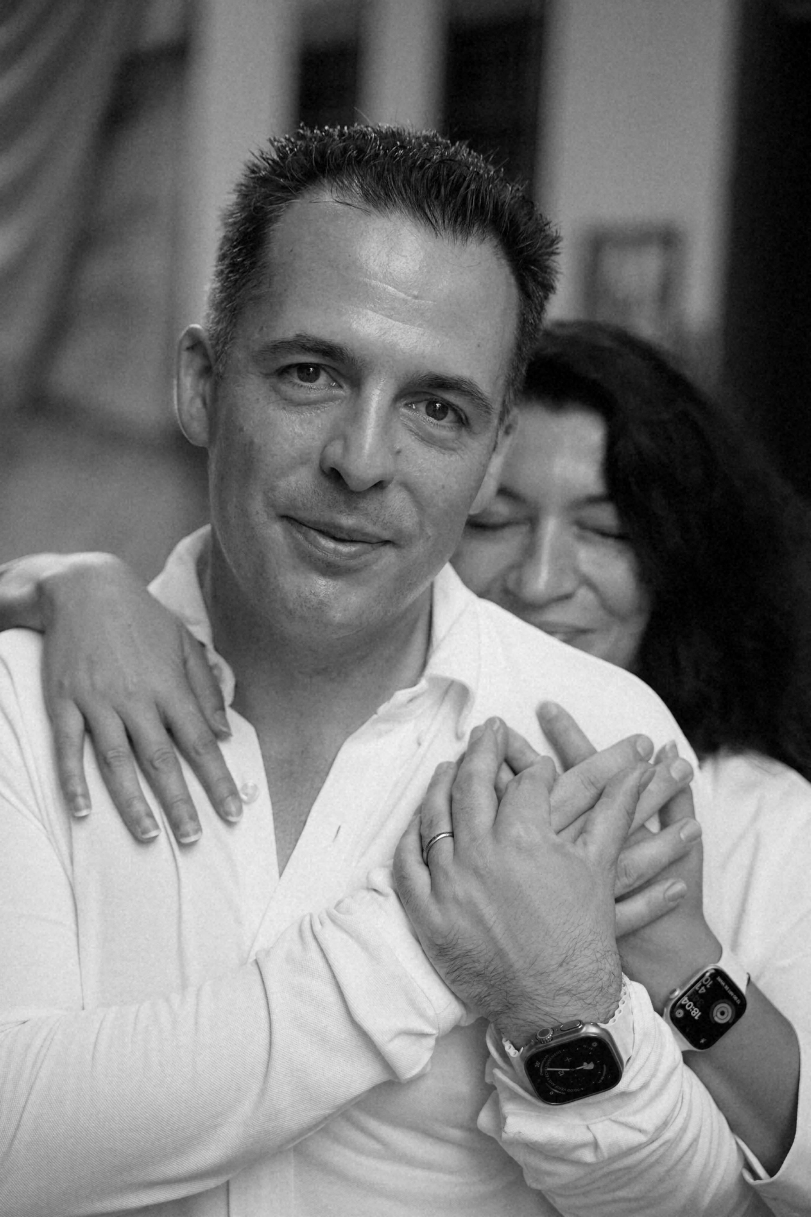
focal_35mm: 75
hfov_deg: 18.2
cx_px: 406
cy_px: 608
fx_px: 2534
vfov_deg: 27.0
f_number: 3.2
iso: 1250
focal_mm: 75
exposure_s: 1/250
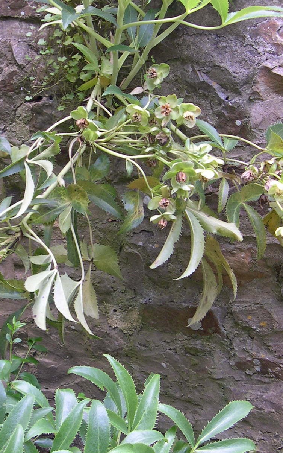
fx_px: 937
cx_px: 47
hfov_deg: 17.0
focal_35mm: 76
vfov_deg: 27.1
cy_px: 247
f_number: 2.8
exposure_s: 1/46
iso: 100
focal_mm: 8
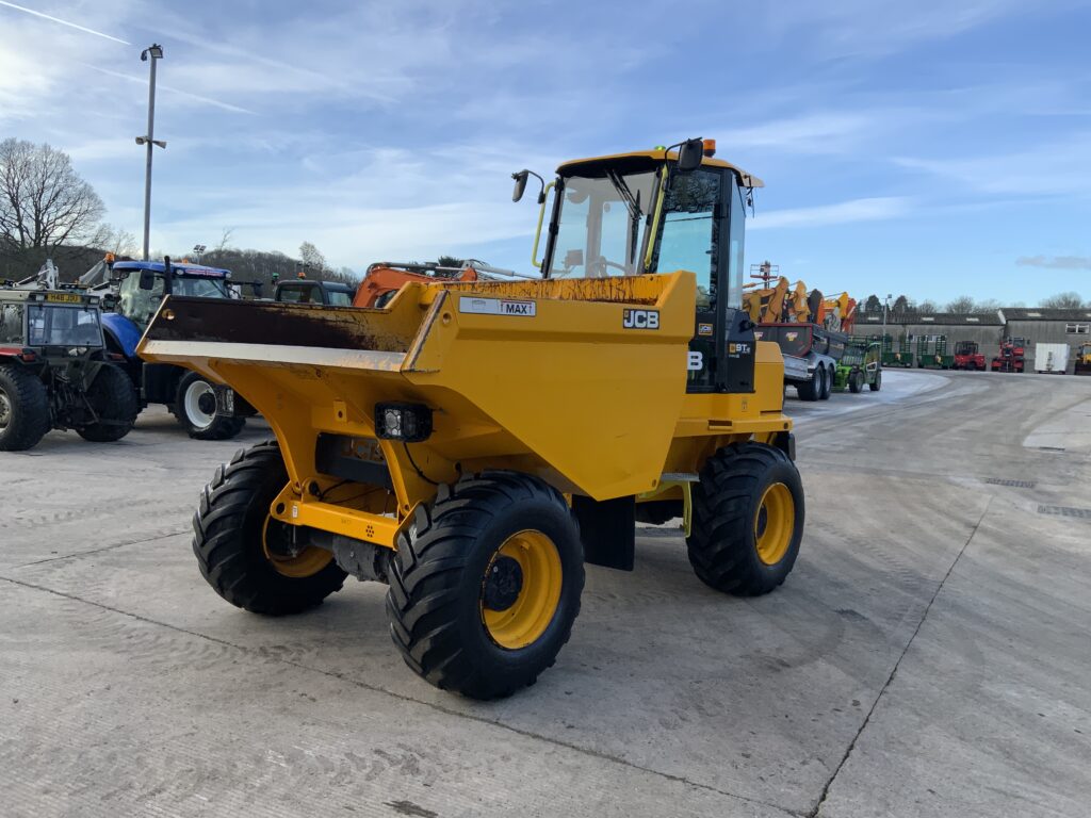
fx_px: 914
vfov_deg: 48.2
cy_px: 409
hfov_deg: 61.7
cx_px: 546
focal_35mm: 29
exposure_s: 1/855
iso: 16
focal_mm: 3
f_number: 1.8
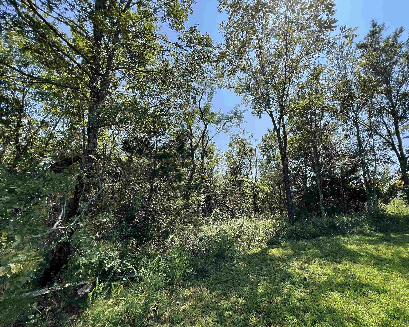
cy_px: 168
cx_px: 221
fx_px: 169
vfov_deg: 88.0
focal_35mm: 14
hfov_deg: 100.5
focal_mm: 1.57
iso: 32
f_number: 1.8
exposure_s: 1/797
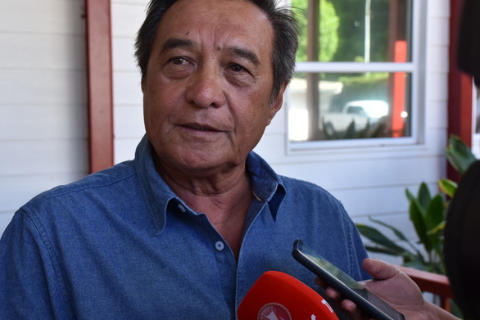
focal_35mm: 72
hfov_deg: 28.2
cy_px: 175
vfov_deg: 19.0
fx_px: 956
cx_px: 227
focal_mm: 35
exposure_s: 1/160
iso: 400
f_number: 7.1
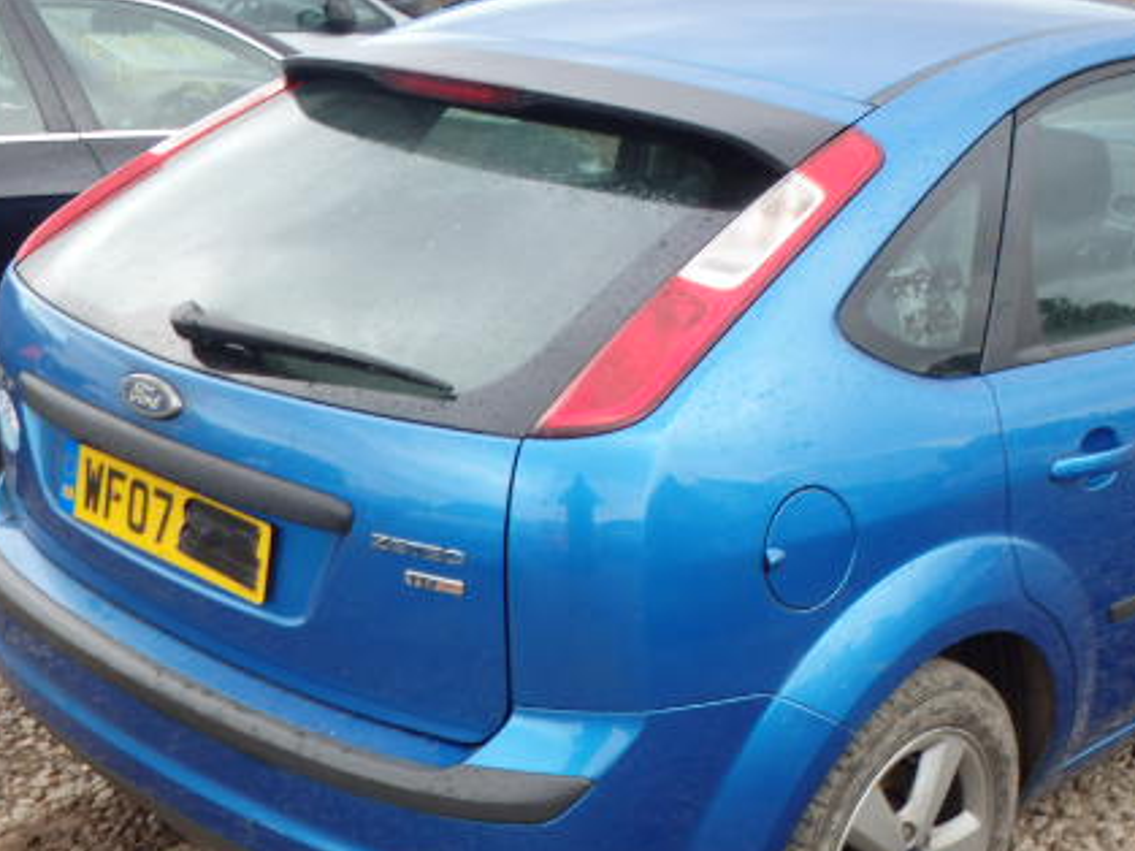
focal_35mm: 55
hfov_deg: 34.5
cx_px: 786
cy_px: 493
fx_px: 1803
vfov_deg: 26.5
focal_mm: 6.4
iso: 160
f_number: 4.5
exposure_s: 1/80
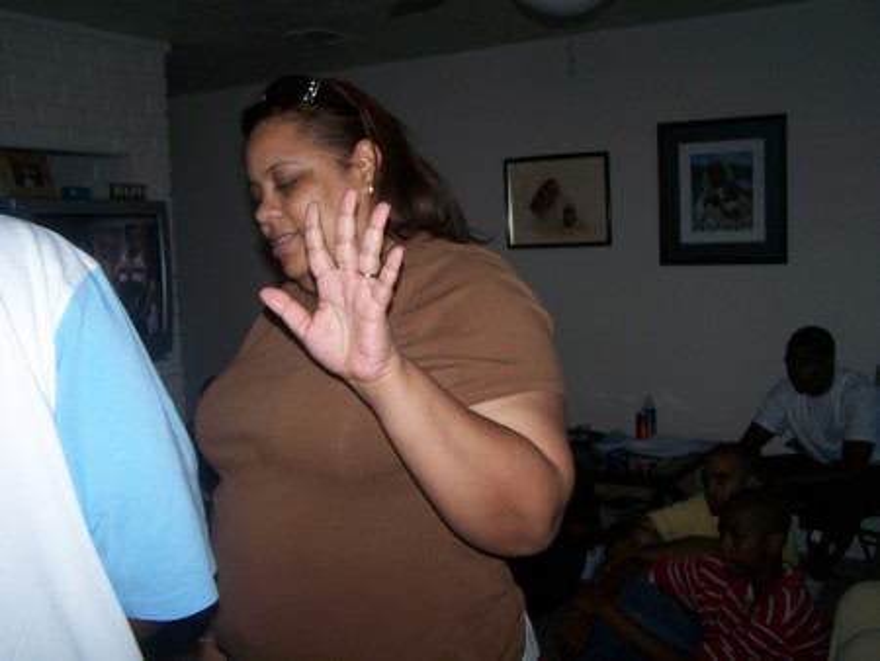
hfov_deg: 46.8
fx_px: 1017
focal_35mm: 40
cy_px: 330
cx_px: 440
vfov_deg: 36.0
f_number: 2.8
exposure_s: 1/60
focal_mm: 6.7
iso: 80
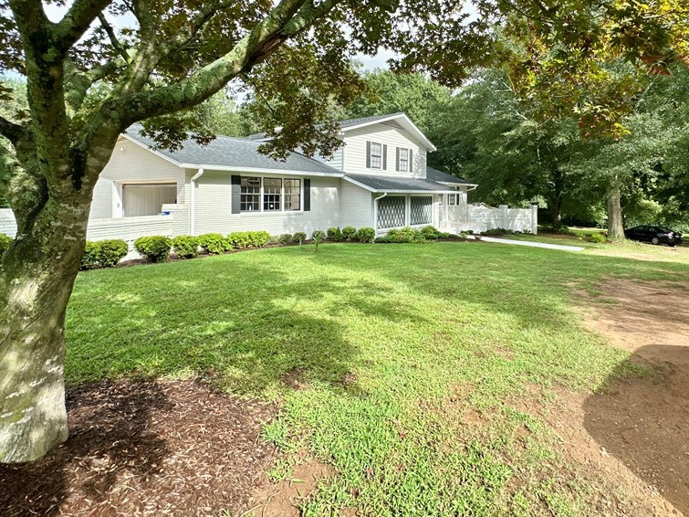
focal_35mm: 19
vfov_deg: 67.7
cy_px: 198
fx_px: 378
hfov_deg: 83.9
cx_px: 405
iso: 40
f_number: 2.2
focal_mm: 2.22
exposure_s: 1/682
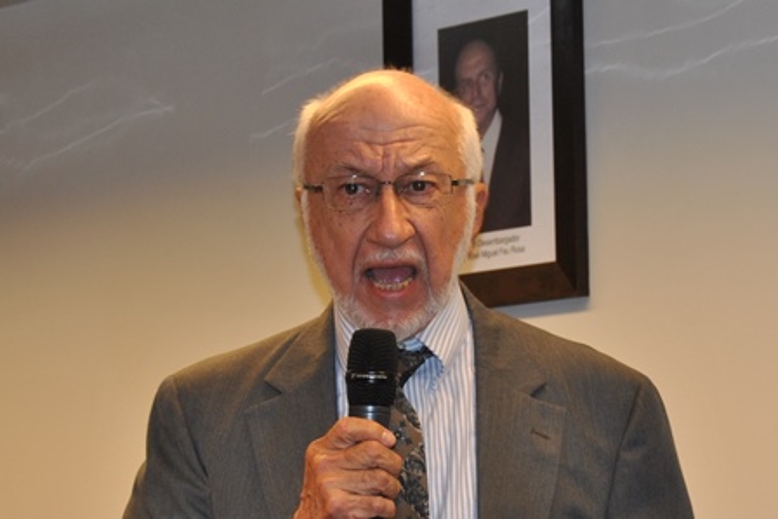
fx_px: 1783
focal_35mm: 82
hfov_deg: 24.6
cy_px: 260
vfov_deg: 16.6
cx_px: 389
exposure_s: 1/60
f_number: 5.6
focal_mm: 55
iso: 200
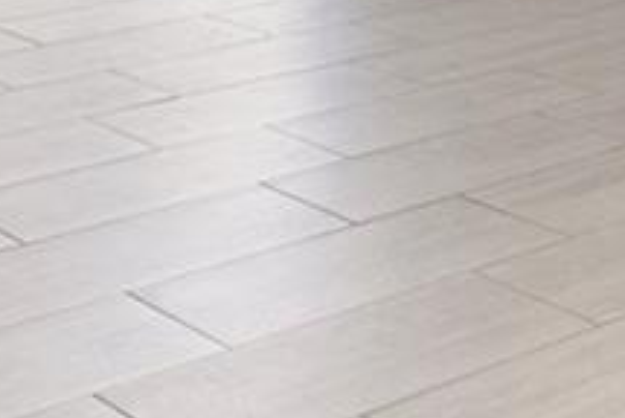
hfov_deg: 17.6
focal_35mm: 109
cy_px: -447
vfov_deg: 11.3
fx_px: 1898
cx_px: 791
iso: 400
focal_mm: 14.7
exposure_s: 1/8
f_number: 6.3
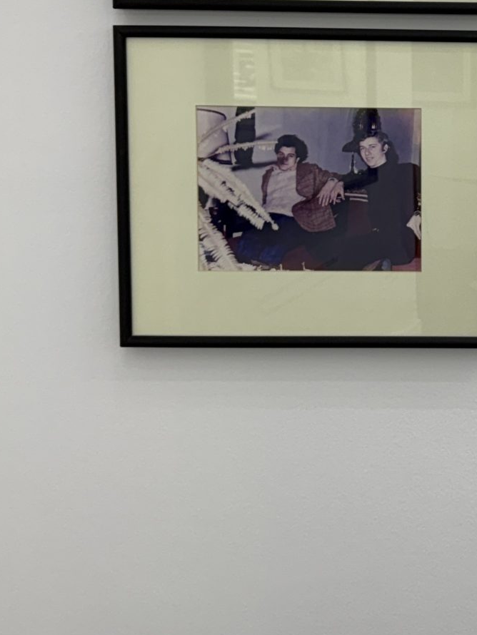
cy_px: 142
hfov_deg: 19.4
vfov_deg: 27.7
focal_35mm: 69
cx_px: 653
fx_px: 1267
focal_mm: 6.76
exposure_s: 1/121
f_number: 1.78
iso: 64
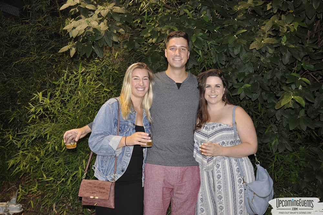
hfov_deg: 51.3
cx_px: 162
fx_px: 336
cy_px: 108
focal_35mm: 38
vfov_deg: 35.4
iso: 400
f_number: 4
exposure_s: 1/60
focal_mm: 25
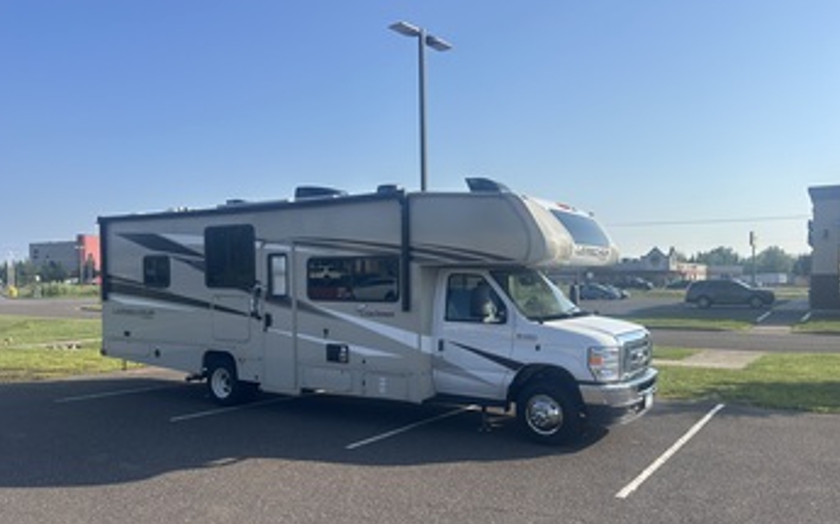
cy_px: 308
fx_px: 640
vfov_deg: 44.3
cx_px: 416
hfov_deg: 66.5
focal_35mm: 28
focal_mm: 5.7
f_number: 1.5
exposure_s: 1/3831
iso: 50
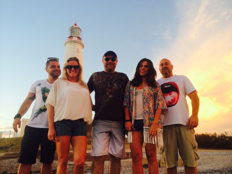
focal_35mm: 30
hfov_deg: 60.0
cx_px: 116
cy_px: 87
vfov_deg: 46.8
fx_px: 201
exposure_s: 1/60
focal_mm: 4.12
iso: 50
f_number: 2.2
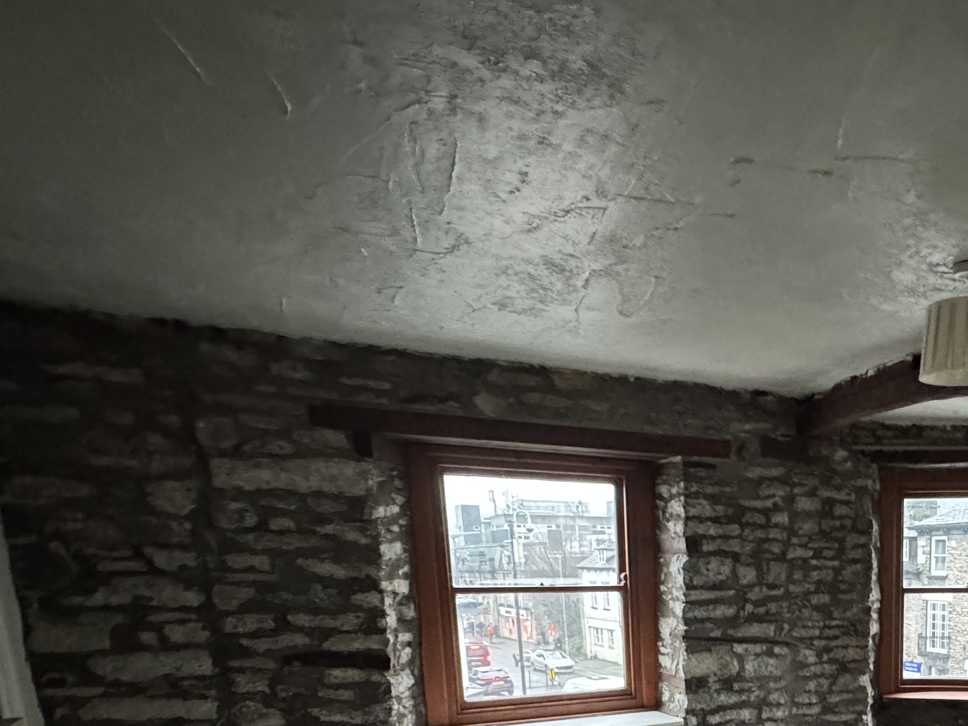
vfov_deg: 43.0
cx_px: 833
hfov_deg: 56.6
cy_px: 723
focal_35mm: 28
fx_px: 783
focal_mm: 2.22
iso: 1250
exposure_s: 1/60
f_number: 2.2
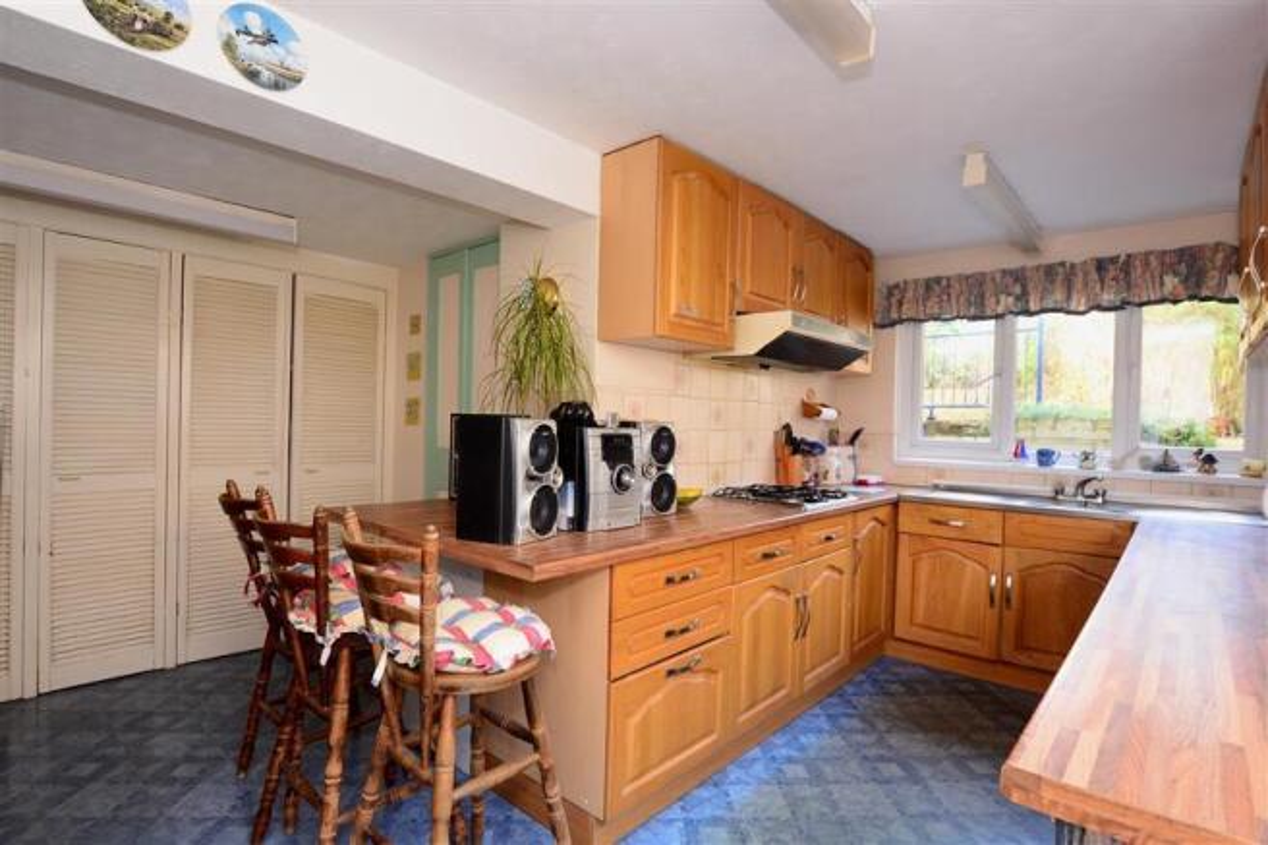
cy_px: 422
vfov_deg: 67.4
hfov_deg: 90.0
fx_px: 634
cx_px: 634
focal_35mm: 18
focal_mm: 12
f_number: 6.3
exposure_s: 1/8
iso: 400
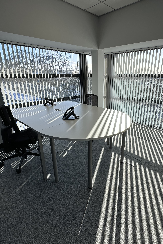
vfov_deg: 84.0
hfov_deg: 61.7
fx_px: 136
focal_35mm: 20
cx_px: 93
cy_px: 122
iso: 40
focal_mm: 2.22
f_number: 2.2
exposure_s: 1/662
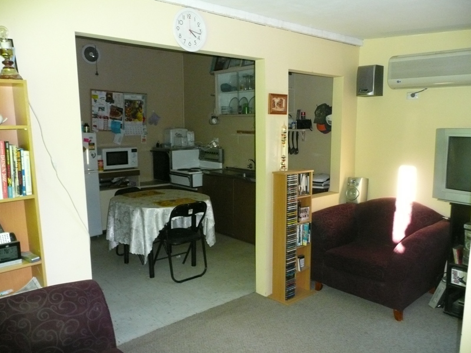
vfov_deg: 49.7
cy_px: 176
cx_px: 236
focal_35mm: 28
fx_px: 381
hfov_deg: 63.4
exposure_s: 1/30
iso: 400
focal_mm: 4.6
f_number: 3.3
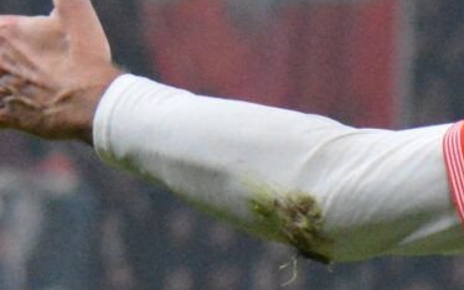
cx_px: 963
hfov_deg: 1.9
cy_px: 573
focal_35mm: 1097
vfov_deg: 1.2
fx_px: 13882
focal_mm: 105
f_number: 4.8
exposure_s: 1/1000
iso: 3200
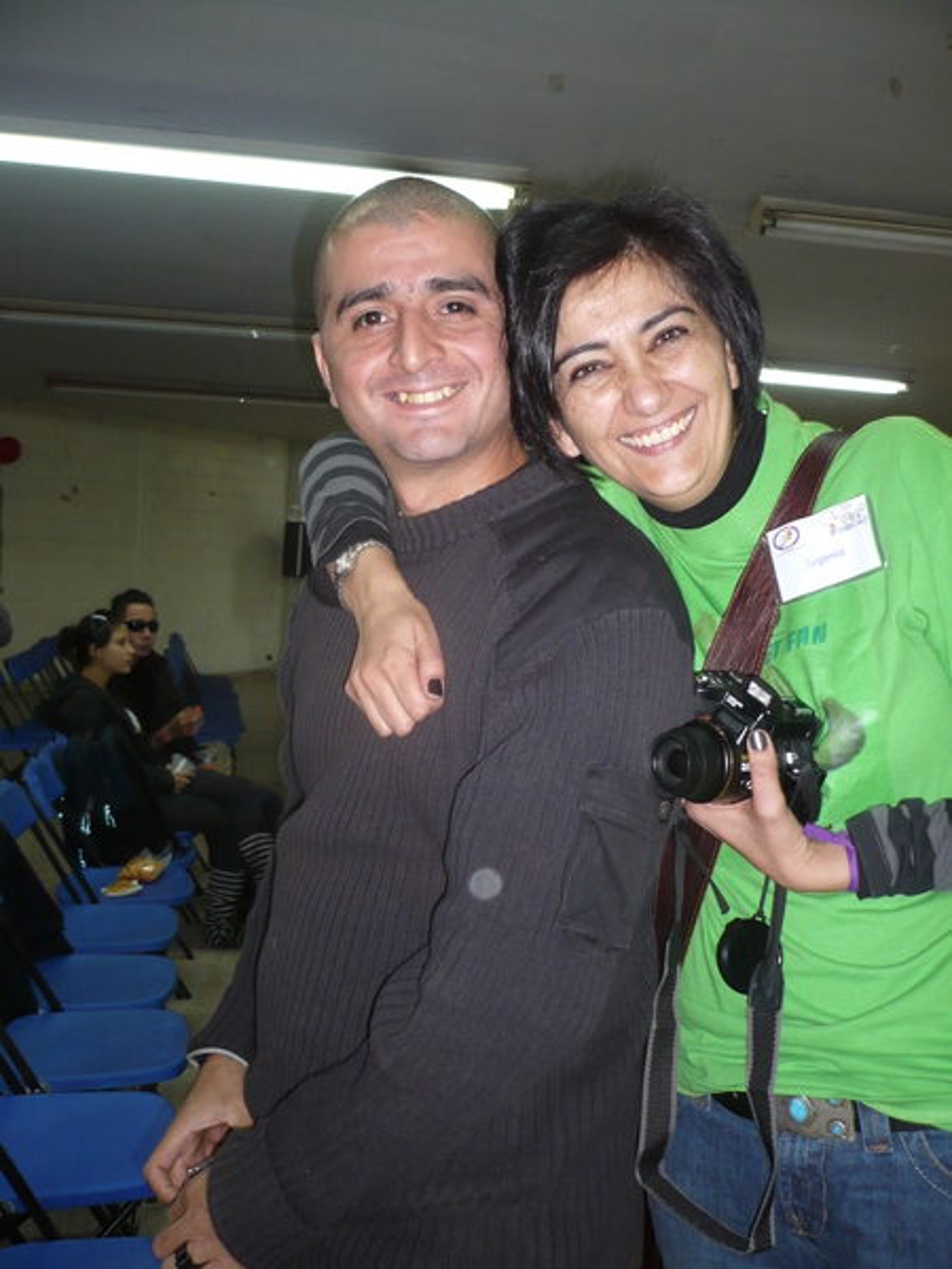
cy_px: 634
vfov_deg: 52.6
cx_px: 476
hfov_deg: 40.7
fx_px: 1283
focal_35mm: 35
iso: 160
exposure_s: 1/30
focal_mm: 5.8
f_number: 2.8
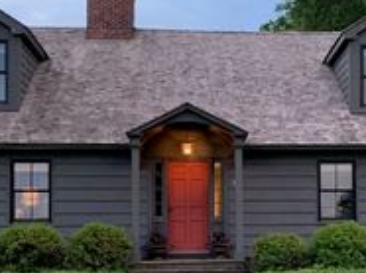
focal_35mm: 70
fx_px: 739
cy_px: 219
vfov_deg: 20.7
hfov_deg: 27.6
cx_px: 258
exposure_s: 1/55
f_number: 1.8
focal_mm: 4.25
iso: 400
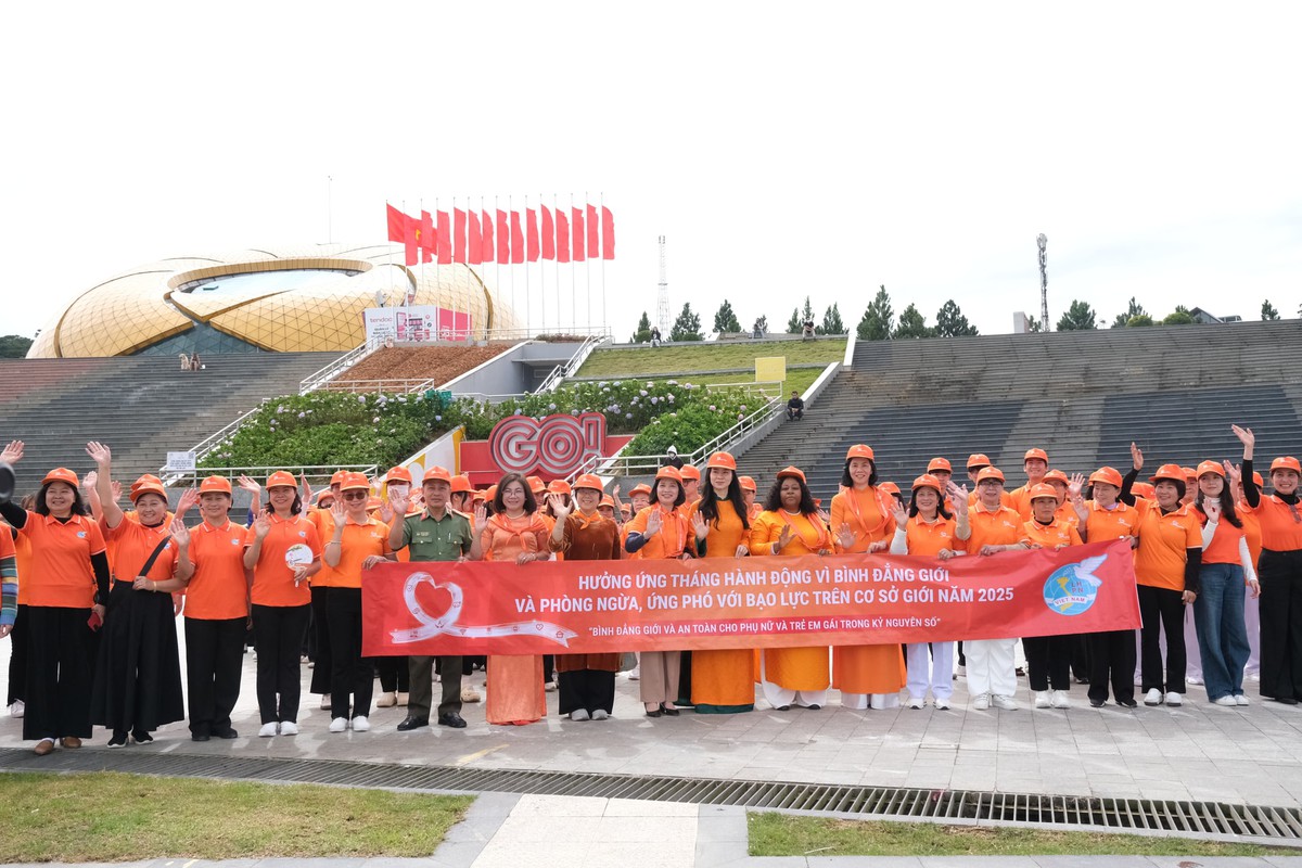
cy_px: 434
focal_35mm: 30
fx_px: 1085
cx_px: 651
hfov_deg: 61.9
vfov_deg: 43.6
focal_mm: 20.2
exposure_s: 1/3500
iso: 1600
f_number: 5.6
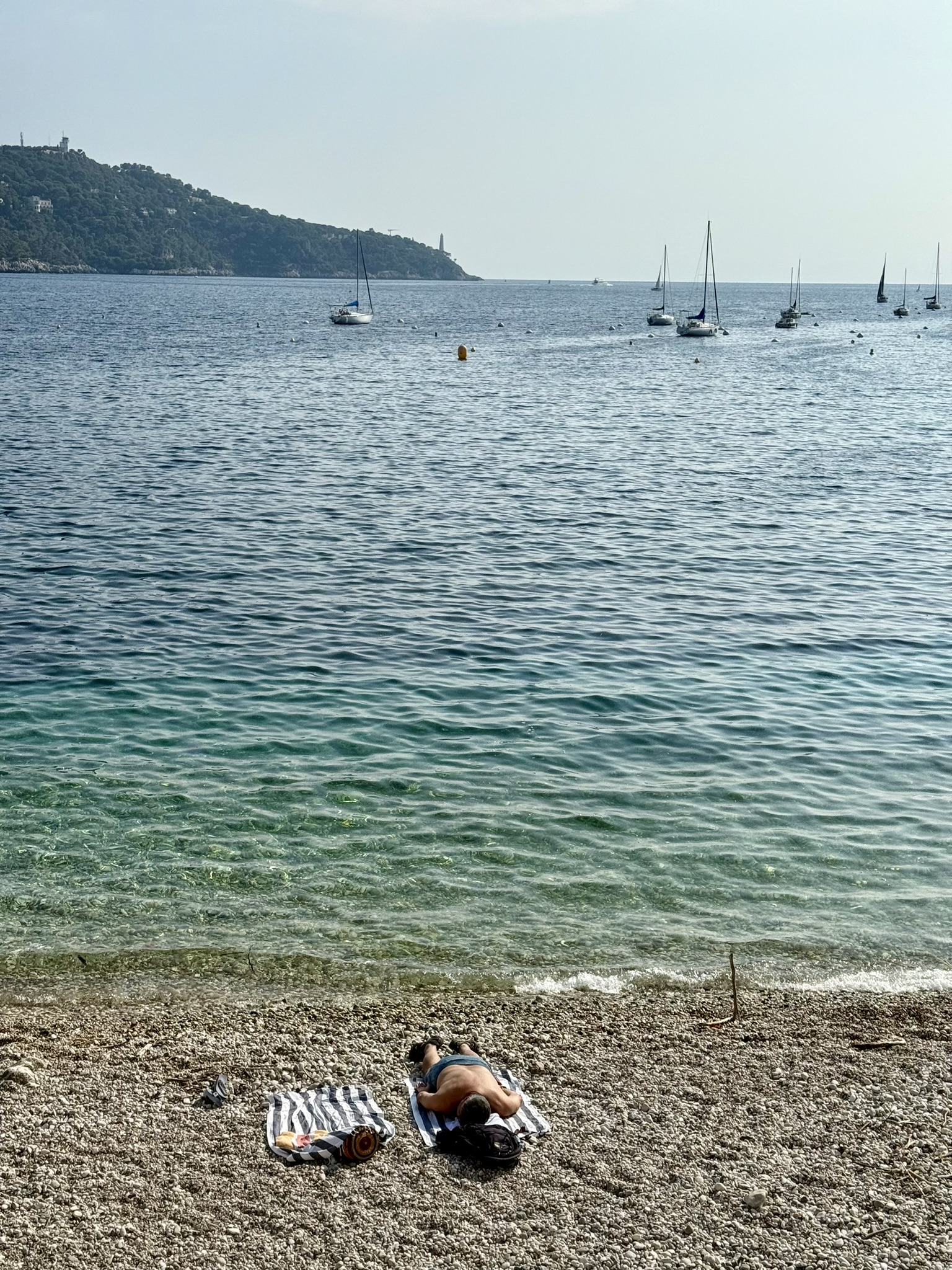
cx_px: 476
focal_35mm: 48
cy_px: 635
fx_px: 1760
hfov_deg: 30.3
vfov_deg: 39.7
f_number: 1.78
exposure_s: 1/11364
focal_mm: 6.76
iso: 64
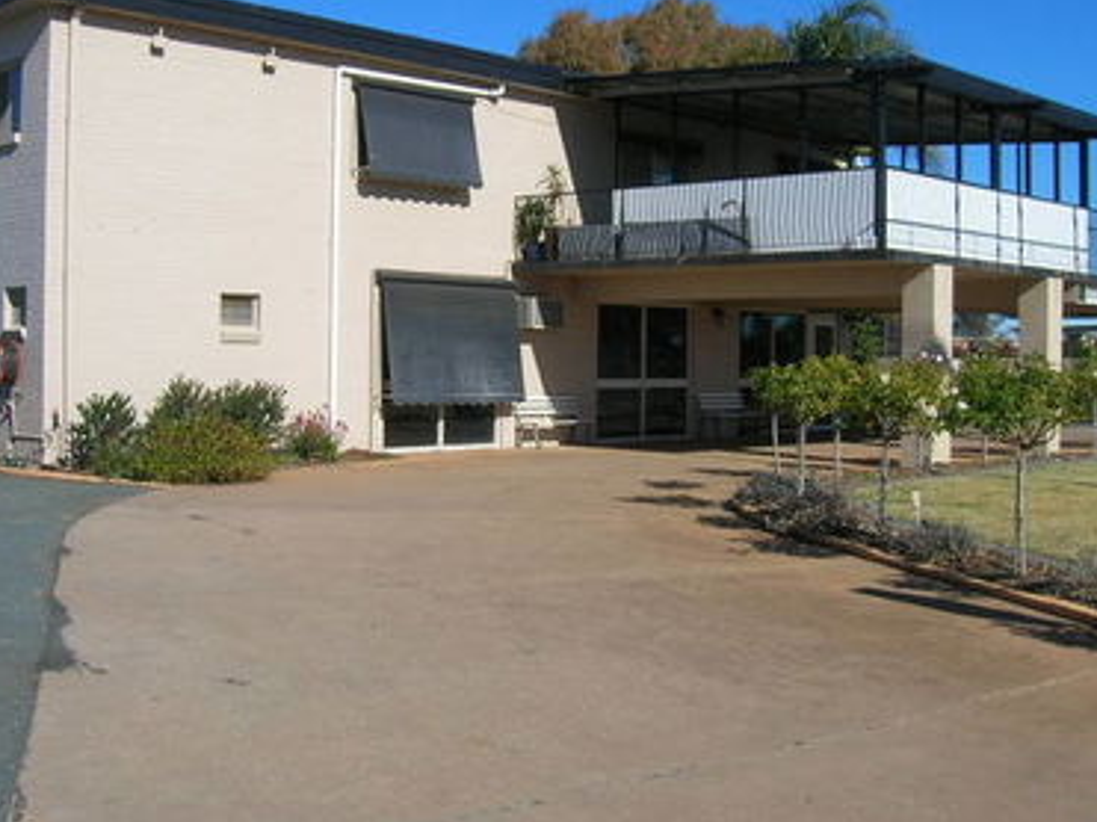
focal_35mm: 44
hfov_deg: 42.9
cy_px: 343
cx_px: 583
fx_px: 1394
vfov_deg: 32.8
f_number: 4.9
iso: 50
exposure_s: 1/577
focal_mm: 5.7
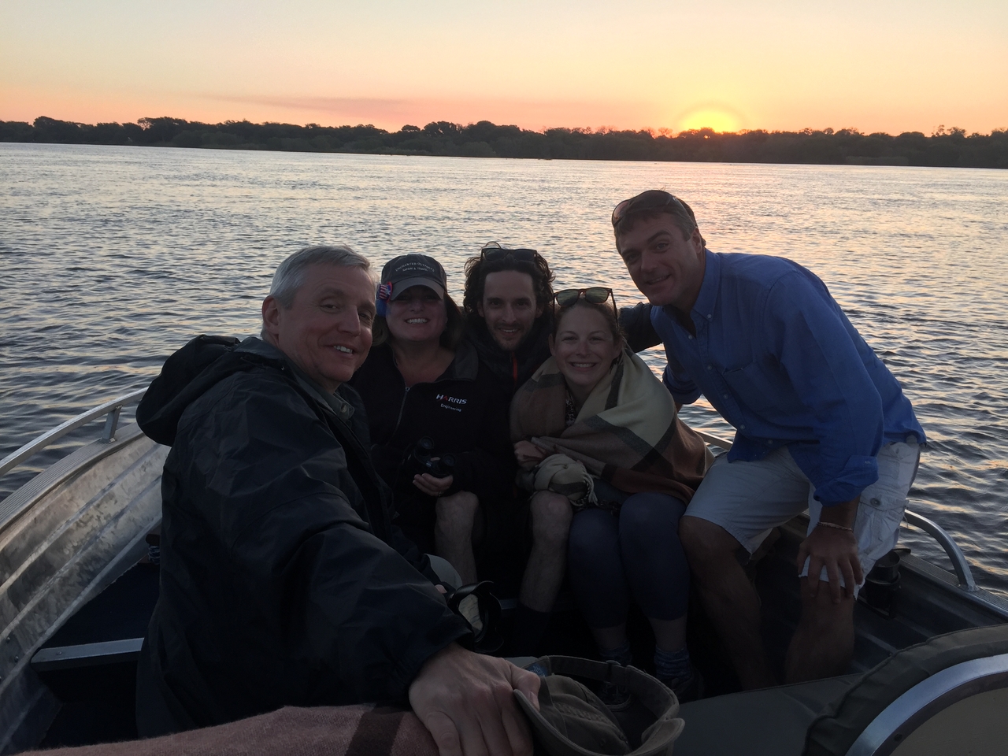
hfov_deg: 61.7
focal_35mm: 29
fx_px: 844
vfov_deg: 48.2
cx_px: 504
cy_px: 378
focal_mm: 4.15
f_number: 2.2
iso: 32
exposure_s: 1/225
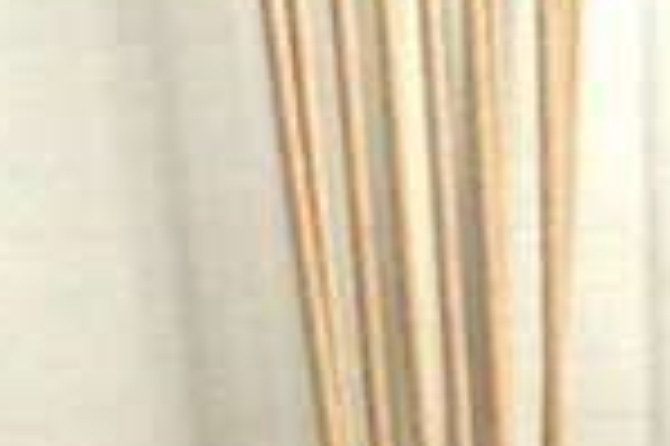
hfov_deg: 2.2
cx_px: -436
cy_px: 2244
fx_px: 17289
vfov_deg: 1.5
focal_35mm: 930
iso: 1250
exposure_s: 1/160
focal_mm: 90
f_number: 5.6
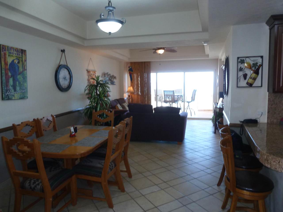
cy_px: 106
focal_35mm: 25
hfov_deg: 69.4
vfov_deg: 54.9
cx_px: 142
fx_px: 204
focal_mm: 4.1
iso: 125
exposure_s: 1/30
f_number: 3.3
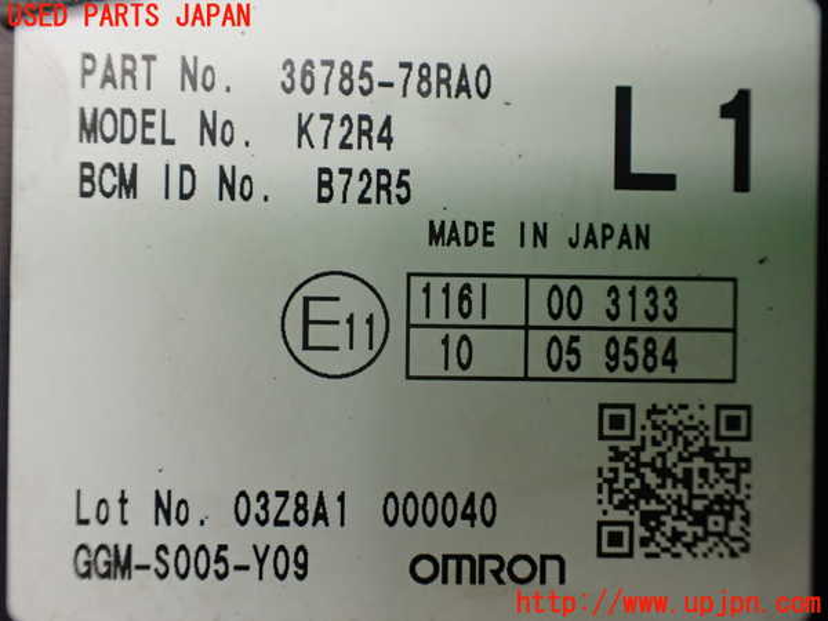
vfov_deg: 46.8
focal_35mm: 30
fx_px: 718
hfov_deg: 60.0
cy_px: 310
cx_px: 414
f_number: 2.3
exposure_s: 1/125
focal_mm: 5.4
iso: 500
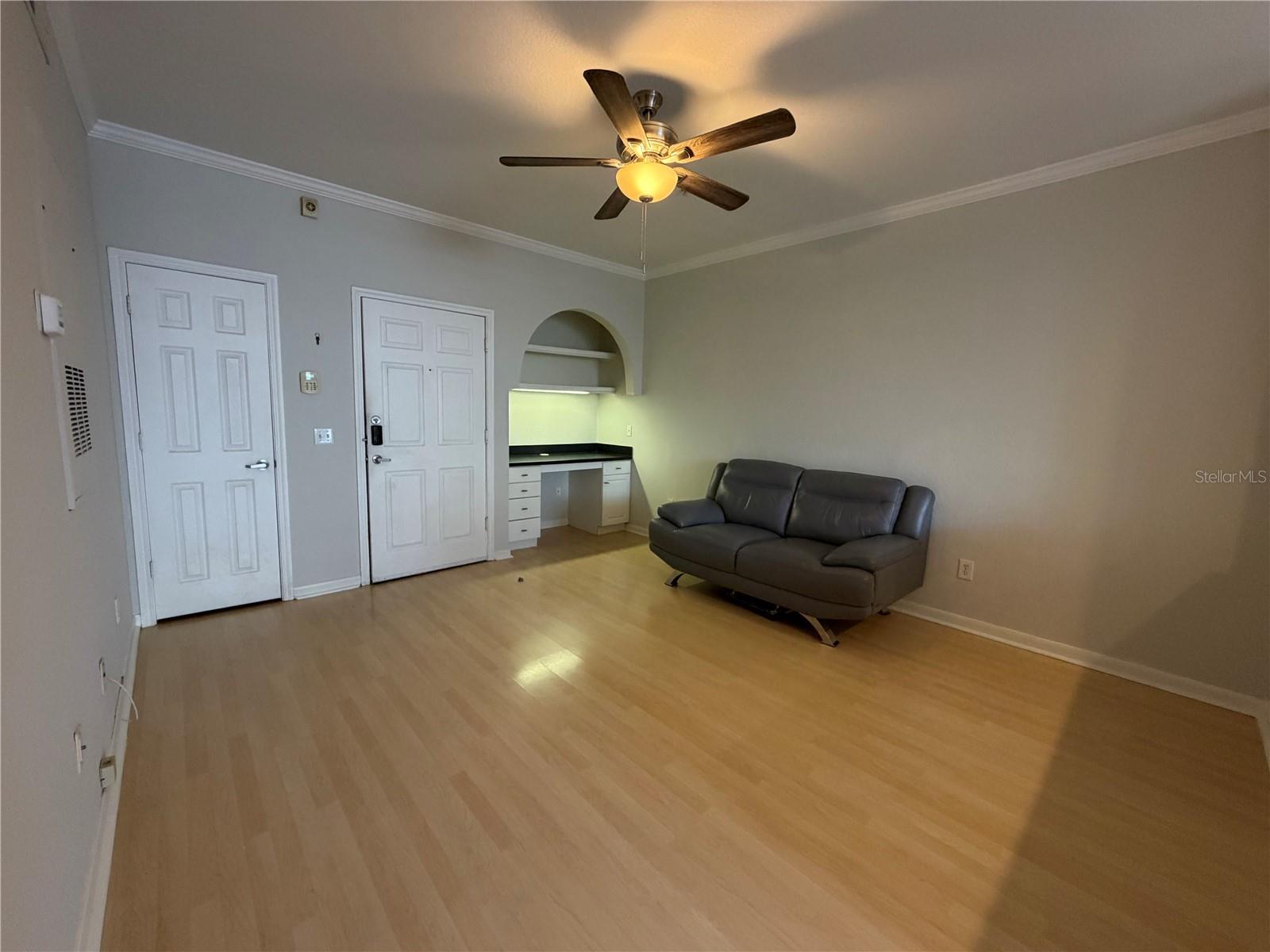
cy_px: 476
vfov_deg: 85.7
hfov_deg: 102.1
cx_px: 635
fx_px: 514
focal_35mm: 14
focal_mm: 2.22
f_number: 2.2
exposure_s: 1/60
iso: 320
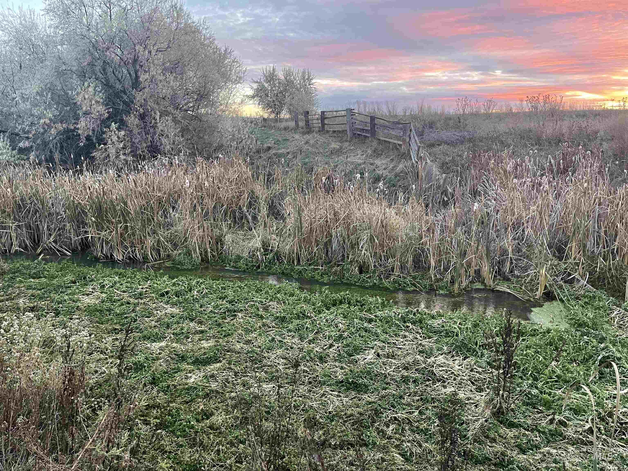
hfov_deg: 67.3
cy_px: 236
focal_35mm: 26
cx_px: 314
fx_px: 472
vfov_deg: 53.1
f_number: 1.6
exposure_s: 1/60
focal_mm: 5.1
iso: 400
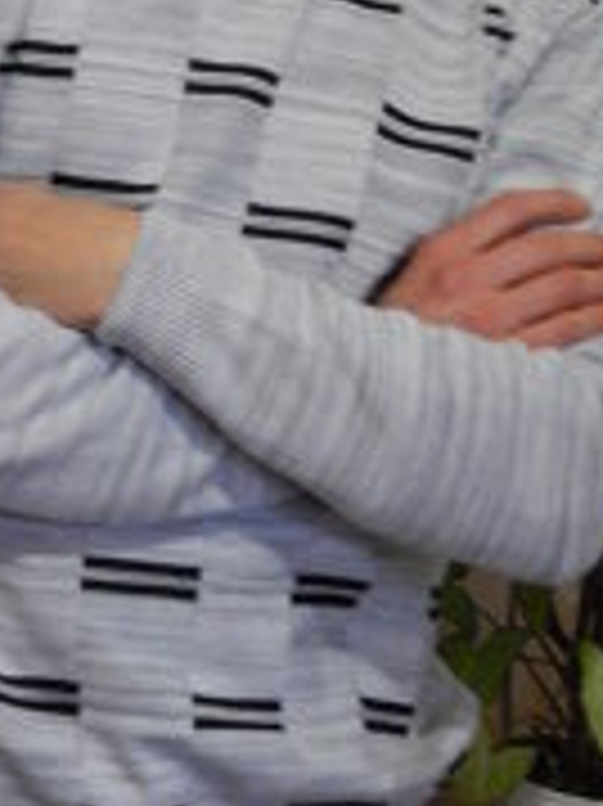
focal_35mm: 118
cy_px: 41
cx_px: 245
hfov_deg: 12.5
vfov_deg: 16.4
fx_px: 2744
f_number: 4
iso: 800
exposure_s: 1/20
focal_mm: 10.9
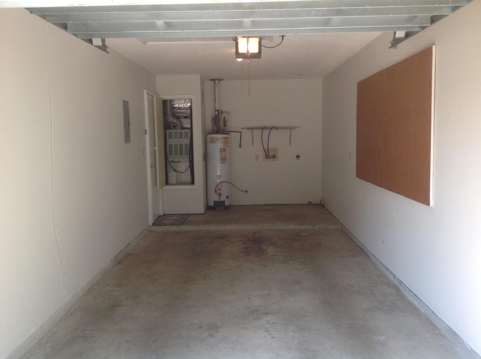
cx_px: 240
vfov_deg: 40.6
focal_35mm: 35
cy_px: 180
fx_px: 486
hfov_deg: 52.7
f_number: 2.4
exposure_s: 1/148
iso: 50
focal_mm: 4.28
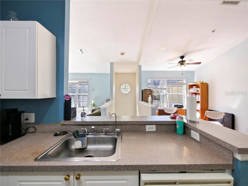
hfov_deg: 102.1
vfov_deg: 85.7
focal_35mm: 14
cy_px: 93
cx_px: 124
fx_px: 100
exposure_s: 1/60
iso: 500
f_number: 4
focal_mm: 7
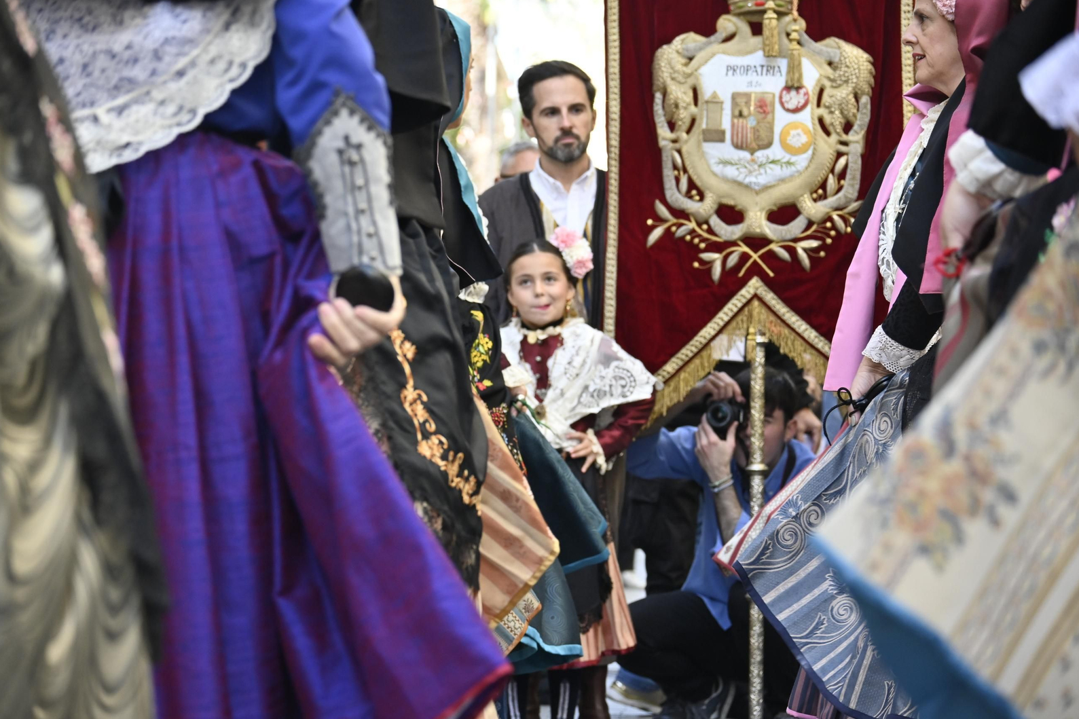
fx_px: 4525
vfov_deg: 9.1
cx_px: 541
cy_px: 360
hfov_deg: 13.6
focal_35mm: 151
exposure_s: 1/400
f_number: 5.6
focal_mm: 100
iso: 800
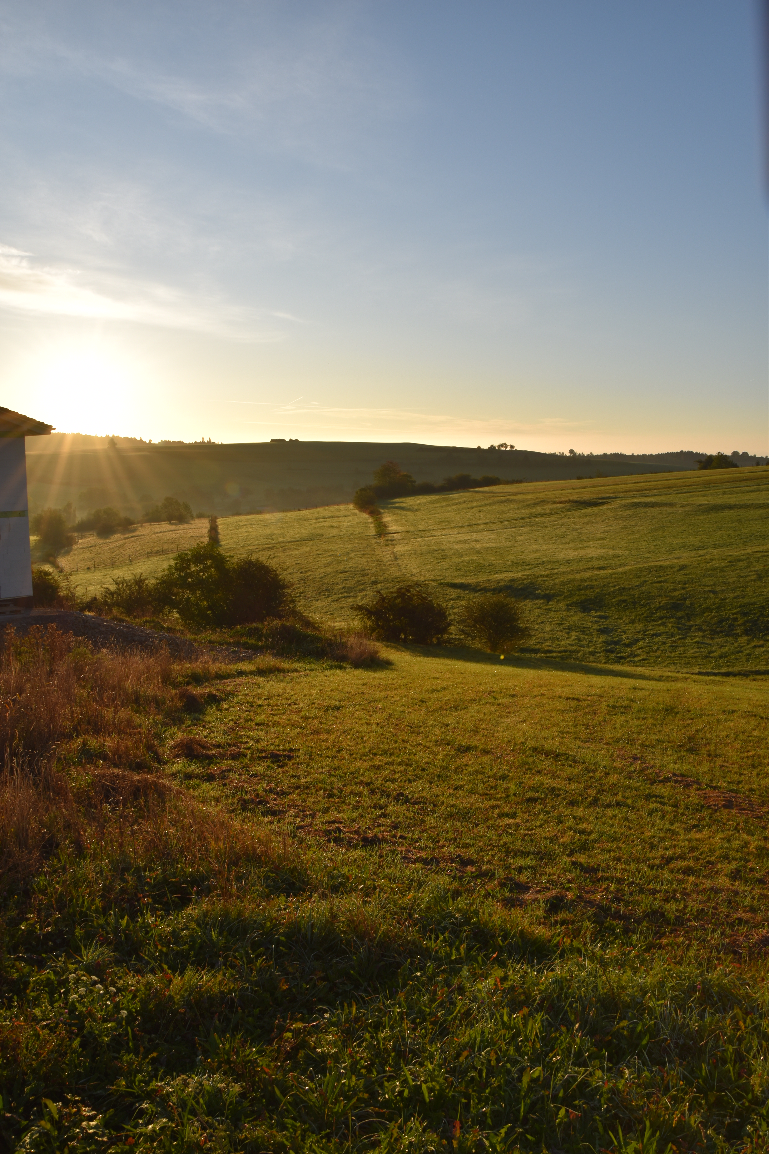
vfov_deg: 67.4
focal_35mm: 27
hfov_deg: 47.9
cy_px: 577
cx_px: 384
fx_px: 865
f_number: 10
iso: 100
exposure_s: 1/200
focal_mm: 18
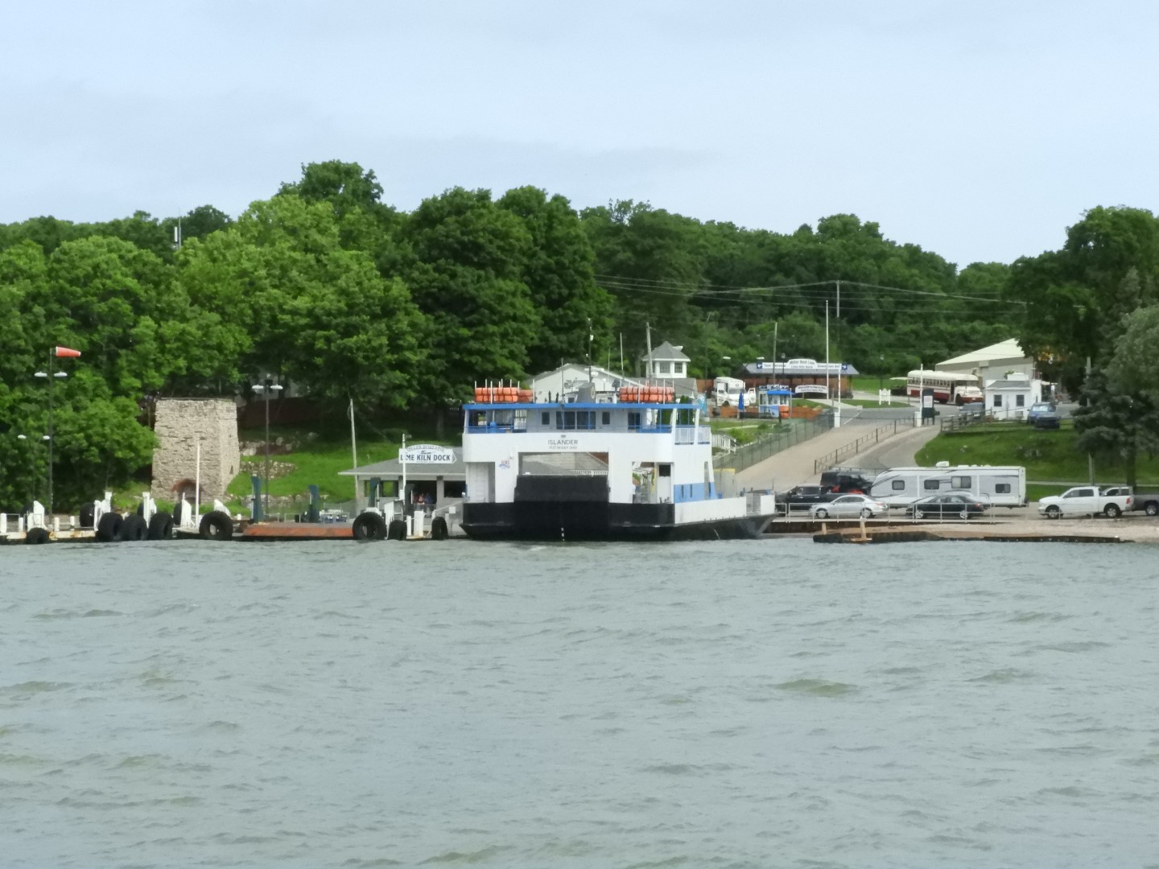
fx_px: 3850
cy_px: 434
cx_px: 580
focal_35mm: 115
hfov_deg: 17.1
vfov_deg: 12.9
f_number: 8
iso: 1600
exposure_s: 1/3200
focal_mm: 20.6
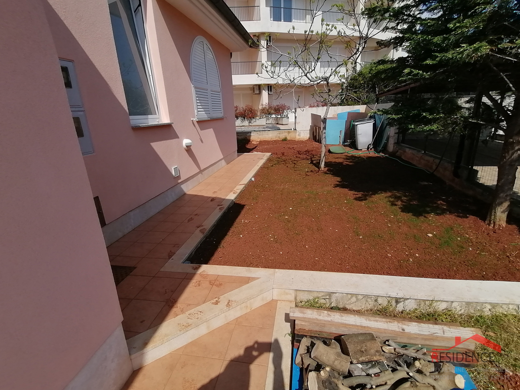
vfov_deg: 74.7
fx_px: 255
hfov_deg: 91.0
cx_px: 260
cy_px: 195
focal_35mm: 17
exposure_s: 1/2165
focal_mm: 2.7
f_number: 2.4
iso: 50
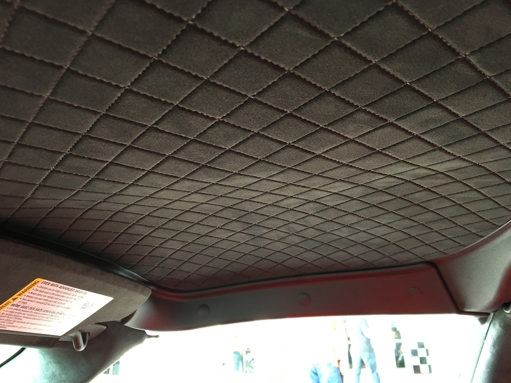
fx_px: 428
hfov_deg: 61.7
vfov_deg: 48.2
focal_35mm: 29
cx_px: 256
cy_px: 192
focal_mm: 4.15
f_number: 2.2
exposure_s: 1/15
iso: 64
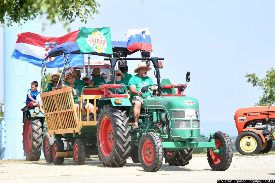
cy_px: 92
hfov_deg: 15.2
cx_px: 138
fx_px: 1031
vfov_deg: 10.2
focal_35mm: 135
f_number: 5
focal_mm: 135
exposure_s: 1/800
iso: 100
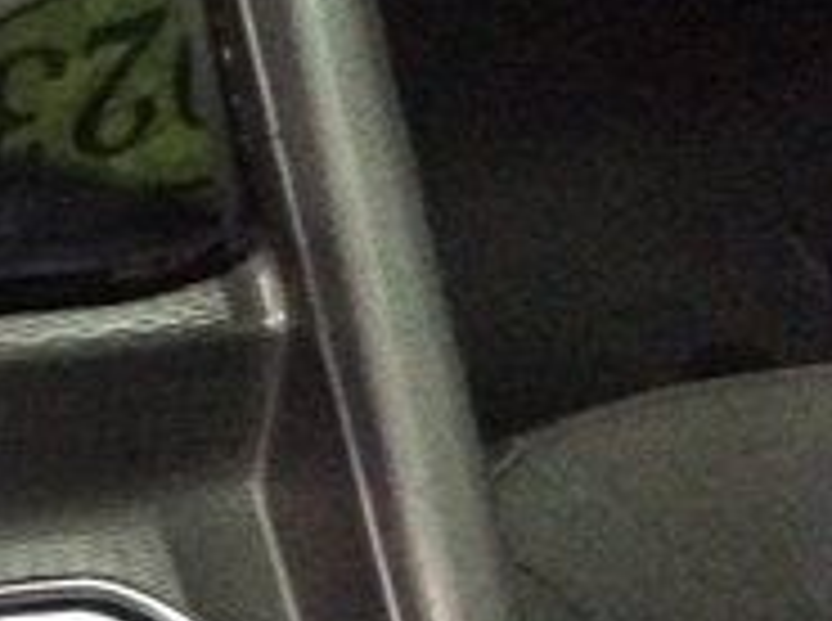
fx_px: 2663
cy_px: 234
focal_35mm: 111
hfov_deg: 17.2
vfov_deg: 13.3
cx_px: -81
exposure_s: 1/15
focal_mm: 3.3
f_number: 2.4
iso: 500
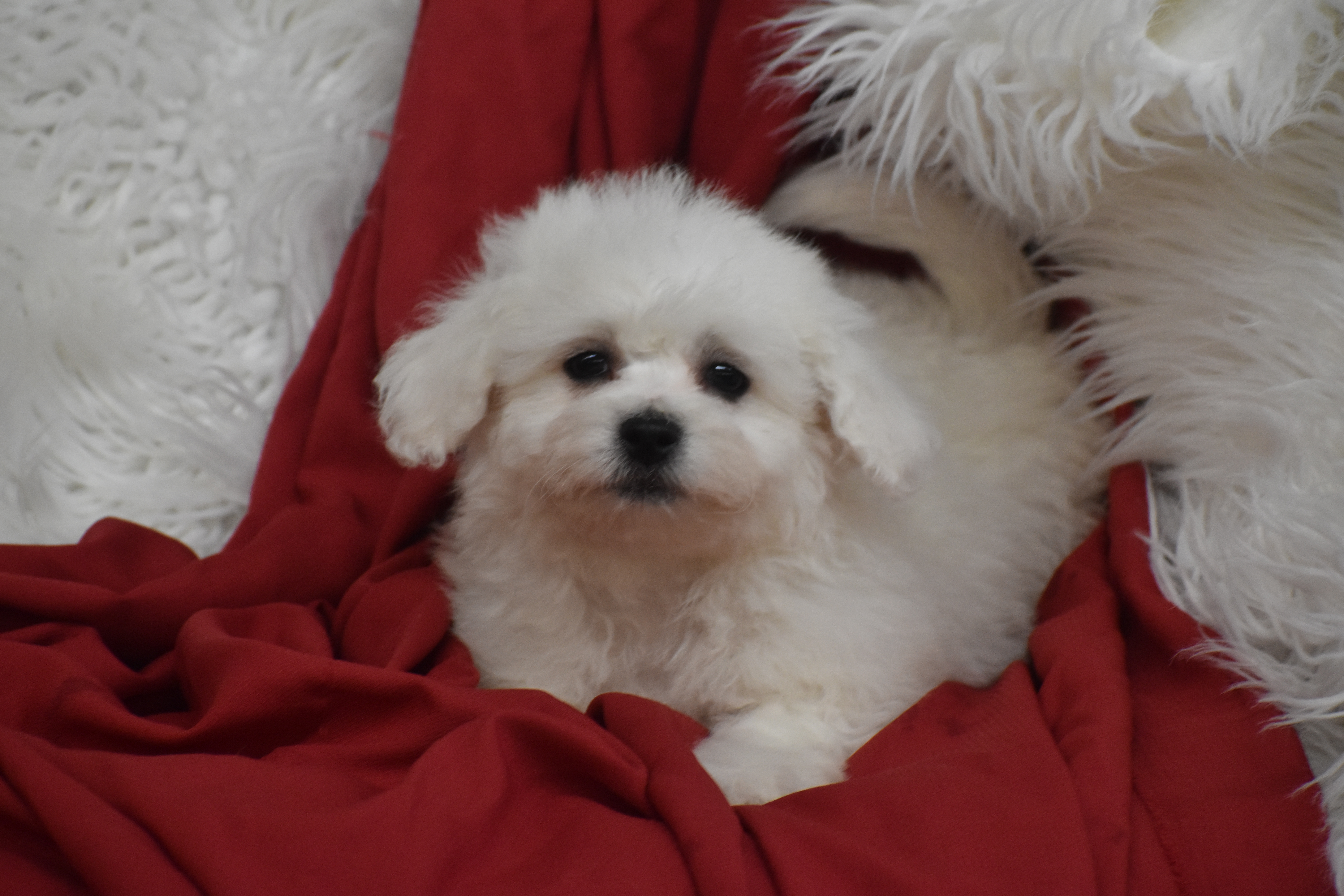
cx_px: 672
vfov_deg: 5.6
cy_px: 448
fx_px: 9239
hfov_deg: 8.3
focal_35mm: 248
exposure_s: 1/250
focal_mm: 165
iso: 1800
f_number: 7.1
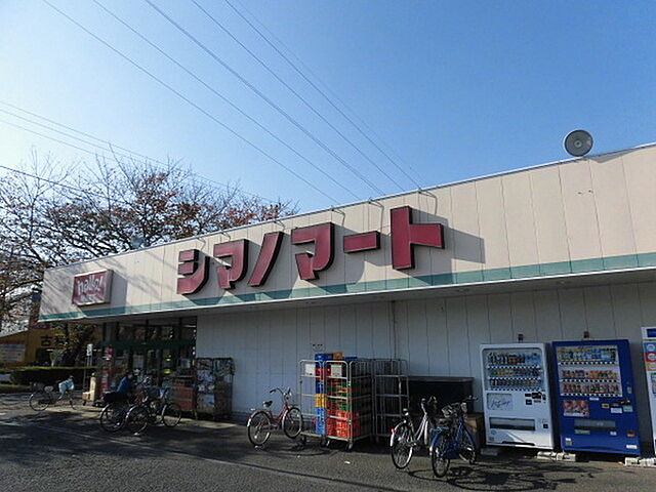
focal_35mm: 24
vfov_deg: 56.8
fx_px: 455
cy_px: 246
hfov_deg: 71.6
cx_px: 328
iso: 100
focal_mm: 4.3
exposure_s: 1/250
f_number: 7.8
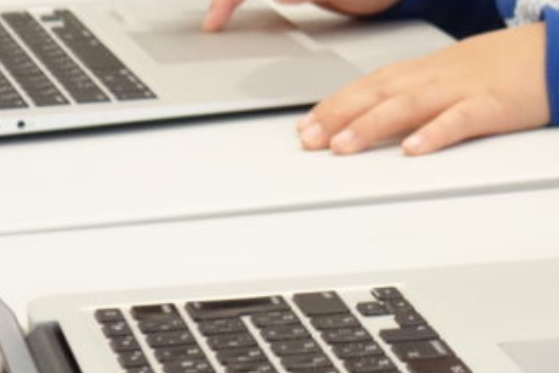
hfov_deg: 8.8
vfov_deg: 5.9
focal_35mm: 231
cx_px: 665
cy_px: -196
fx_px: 3587
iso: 800
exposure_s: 1/200
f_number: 3.5
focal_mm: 19.53
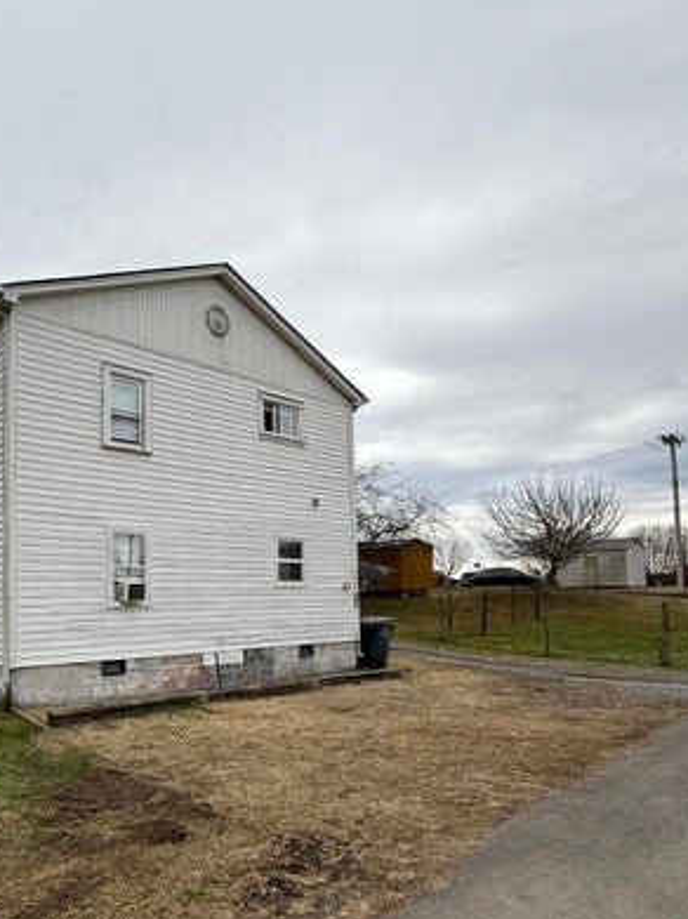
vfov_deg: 72.7
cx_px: 153
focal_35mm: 23
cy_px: 575
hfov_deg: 55.3
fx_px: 610
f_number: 2.2
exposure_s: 1/376
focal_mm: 2.22
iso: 50
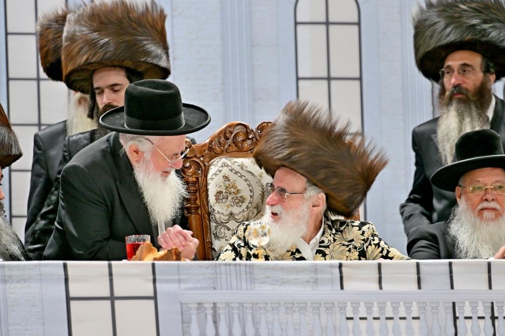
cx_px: 252
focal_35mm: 277
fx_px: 3884
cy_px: 168
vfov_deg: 5.0
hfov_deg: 7.4
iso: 400
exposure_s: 1/125
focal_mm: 185
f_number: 2.8
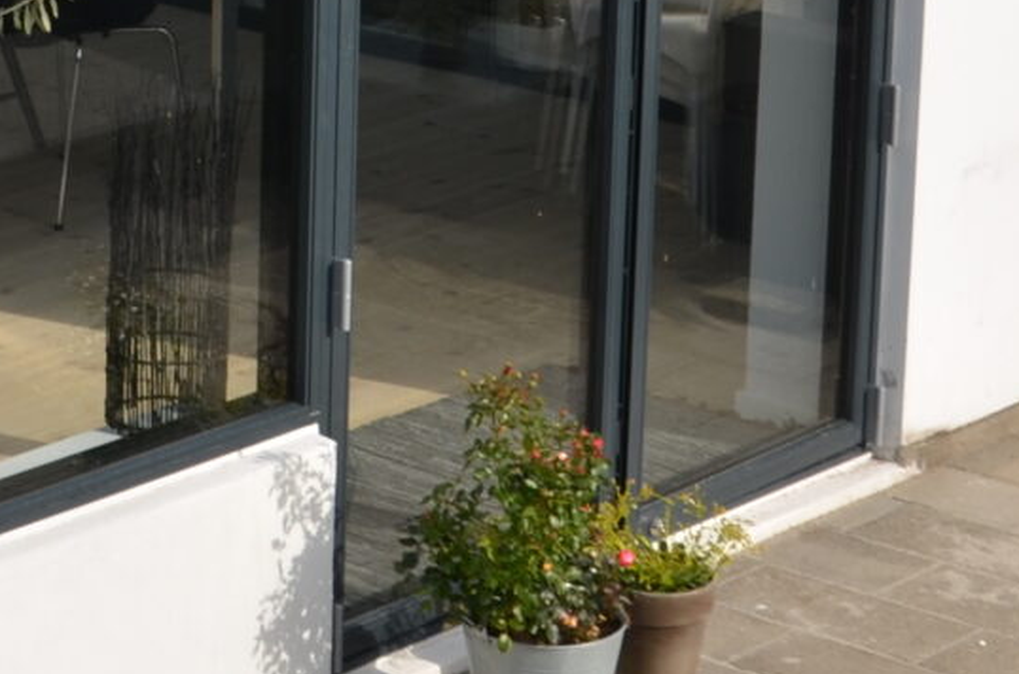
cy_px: -239
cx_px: 44
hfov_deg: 13.0
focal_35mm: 157
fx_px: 4433
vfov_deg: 8.6
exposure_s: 1/250
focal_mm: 22
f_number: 8
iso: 100
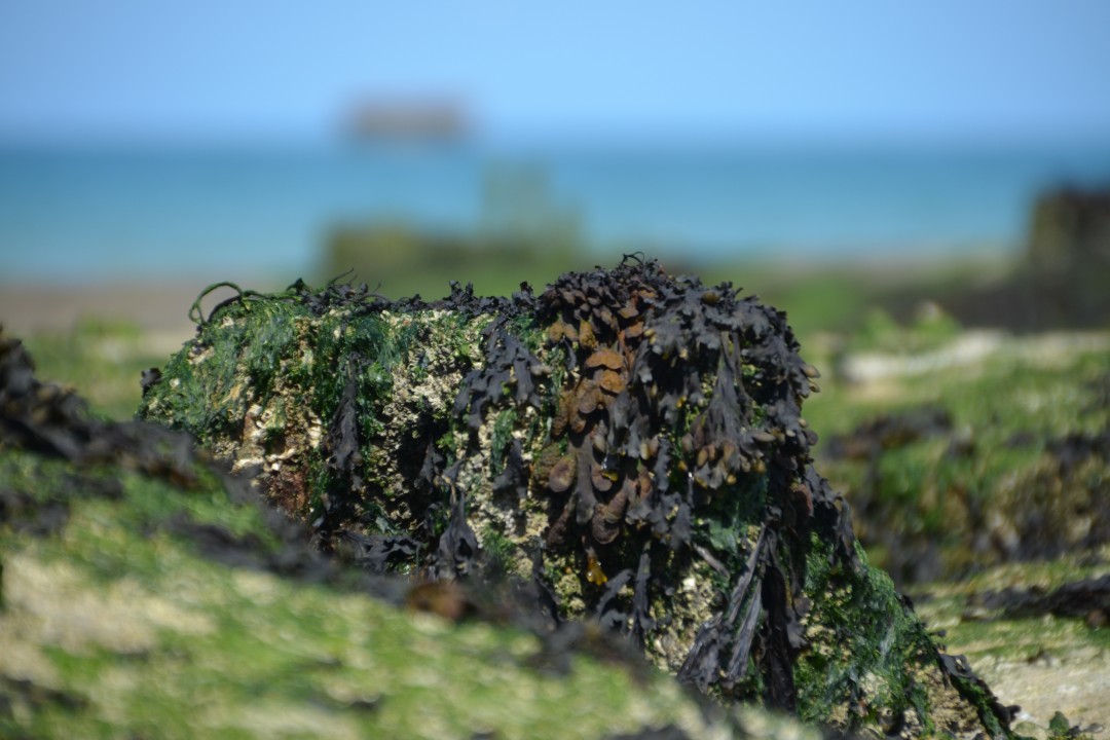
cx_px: 555
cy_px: 370
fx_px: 12487
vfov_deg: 3.4
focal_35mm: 405
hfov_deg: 5.1
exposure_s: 1/640
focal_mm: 270
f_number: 6.3
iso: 200
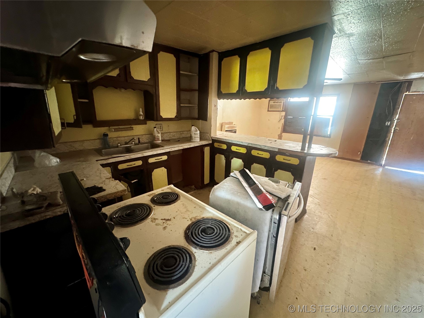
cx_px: 212
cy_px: 159
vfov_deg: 85.7
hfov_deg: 102.1
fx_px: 171
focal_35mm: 14
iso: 1250
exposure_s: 1/8
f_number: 2.2
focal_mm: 2.22
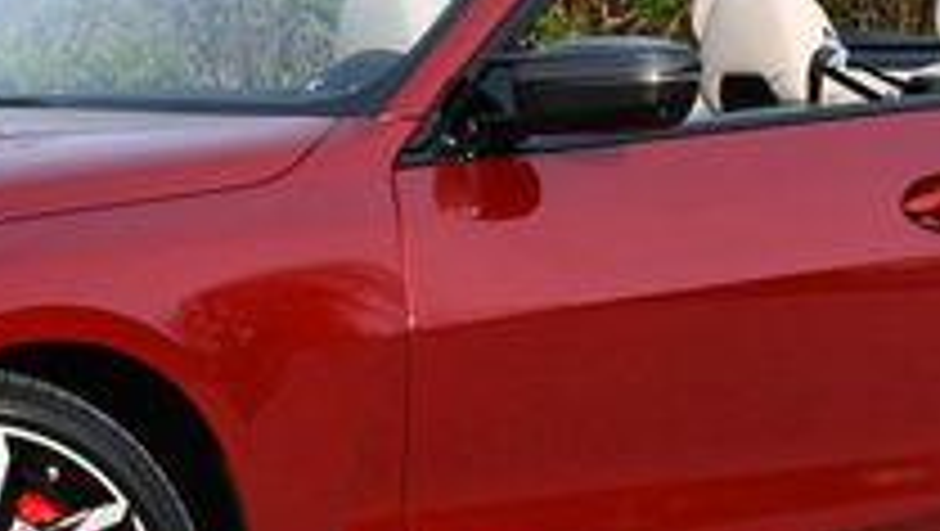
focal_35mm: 199
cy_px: 50
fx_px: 4965
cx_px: 256
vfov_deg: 6.1
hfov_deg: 10.8
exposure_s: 1/250
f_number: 8
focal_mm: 31
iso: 180
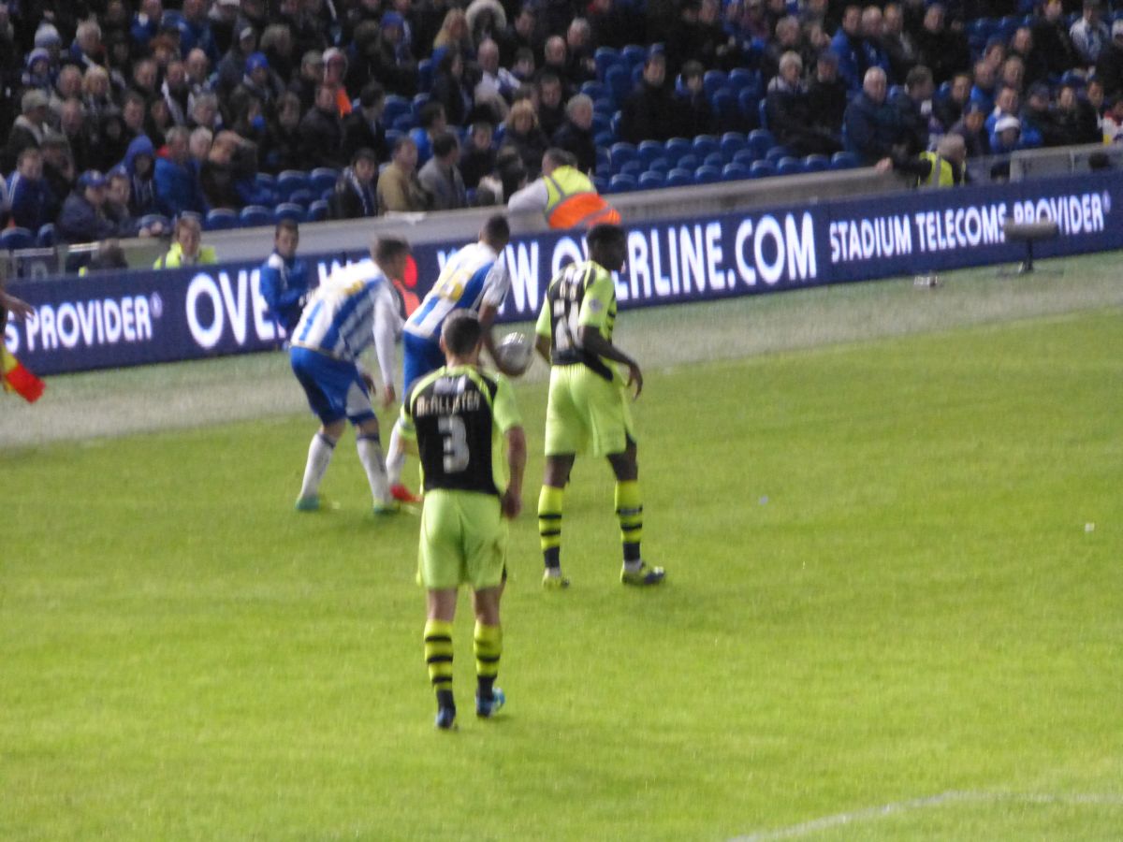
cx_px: 562
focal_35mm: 336
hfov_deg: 5.9
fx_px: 10900
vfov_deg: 4.4
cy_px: 421
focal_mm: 60
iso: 1600
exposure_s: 1/50
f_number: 5.9
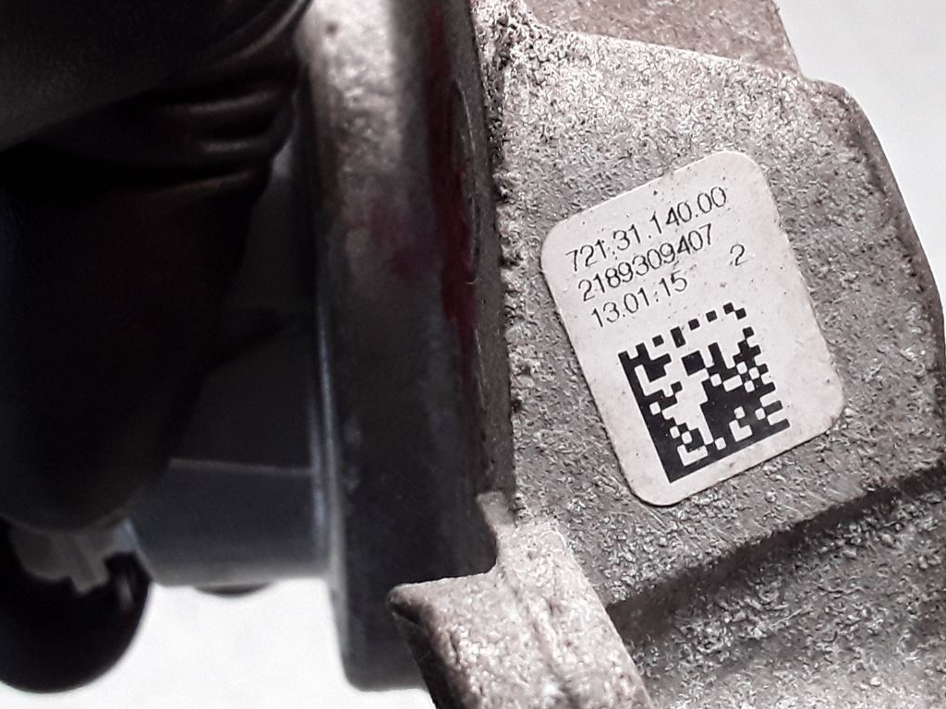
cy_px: 282
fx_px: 1530
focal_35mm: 56
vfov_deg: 26.0
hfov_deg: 34.3
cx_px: 467
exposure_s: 1/100
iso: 100
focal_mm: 2.91
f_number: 1.9
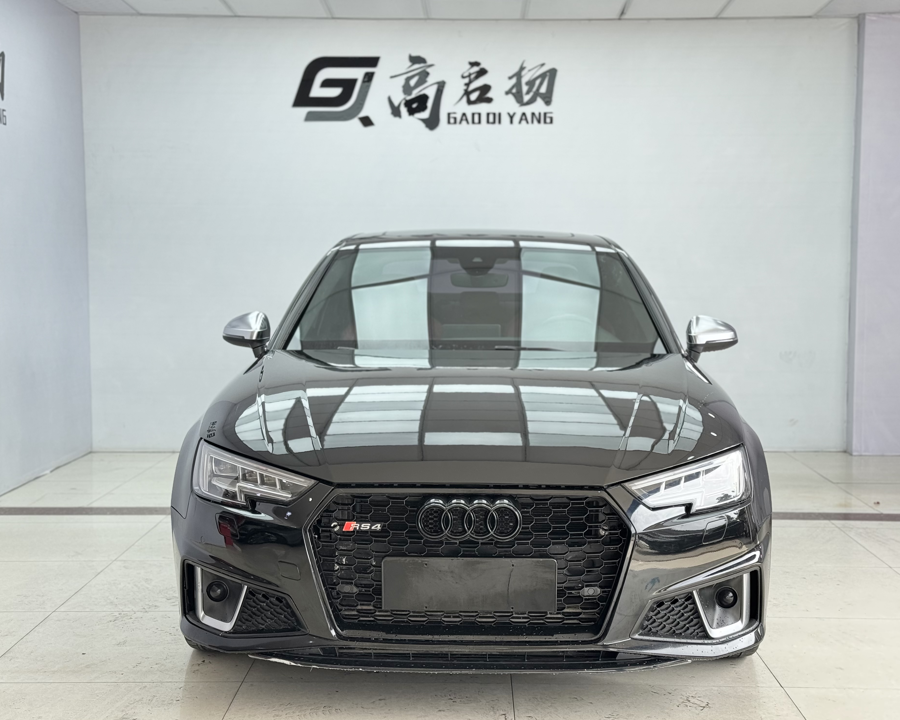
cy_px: 359
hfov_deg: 36.6
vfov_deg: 29.7
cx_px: 472
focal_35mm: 51
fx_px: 1358
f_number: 1.78
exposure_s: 1/358
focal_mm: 6.76
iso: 64
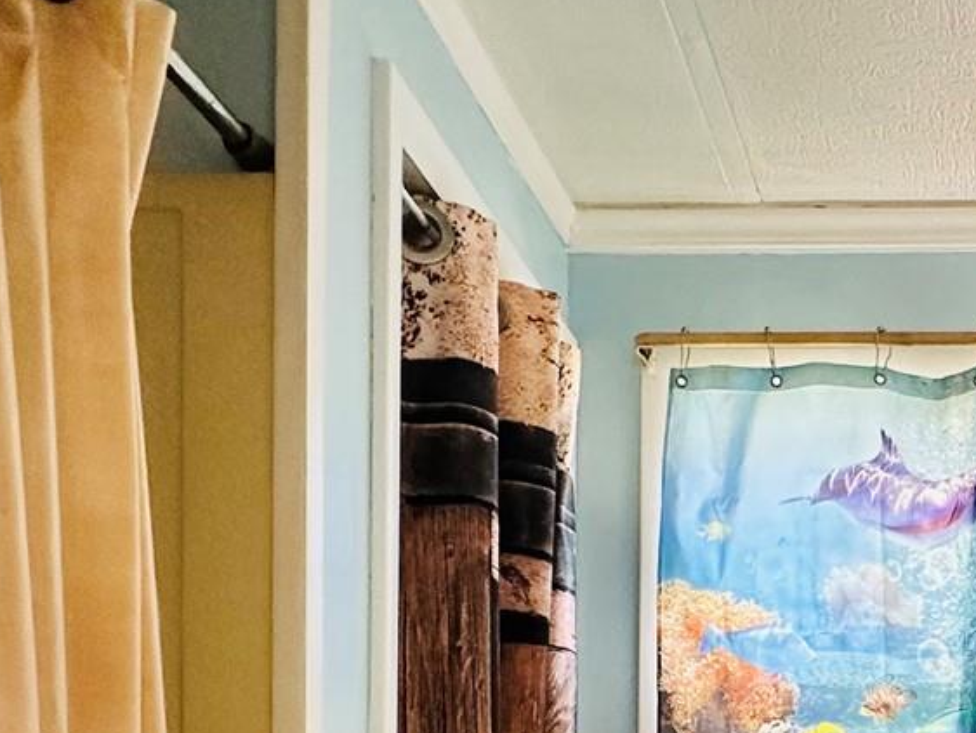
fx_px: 1439
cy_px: 1007
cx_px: 1056
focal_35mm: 51
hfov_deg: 33.1
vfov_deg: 24.2
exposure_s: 1/60
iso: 250
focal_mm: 2.22
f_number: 2.2
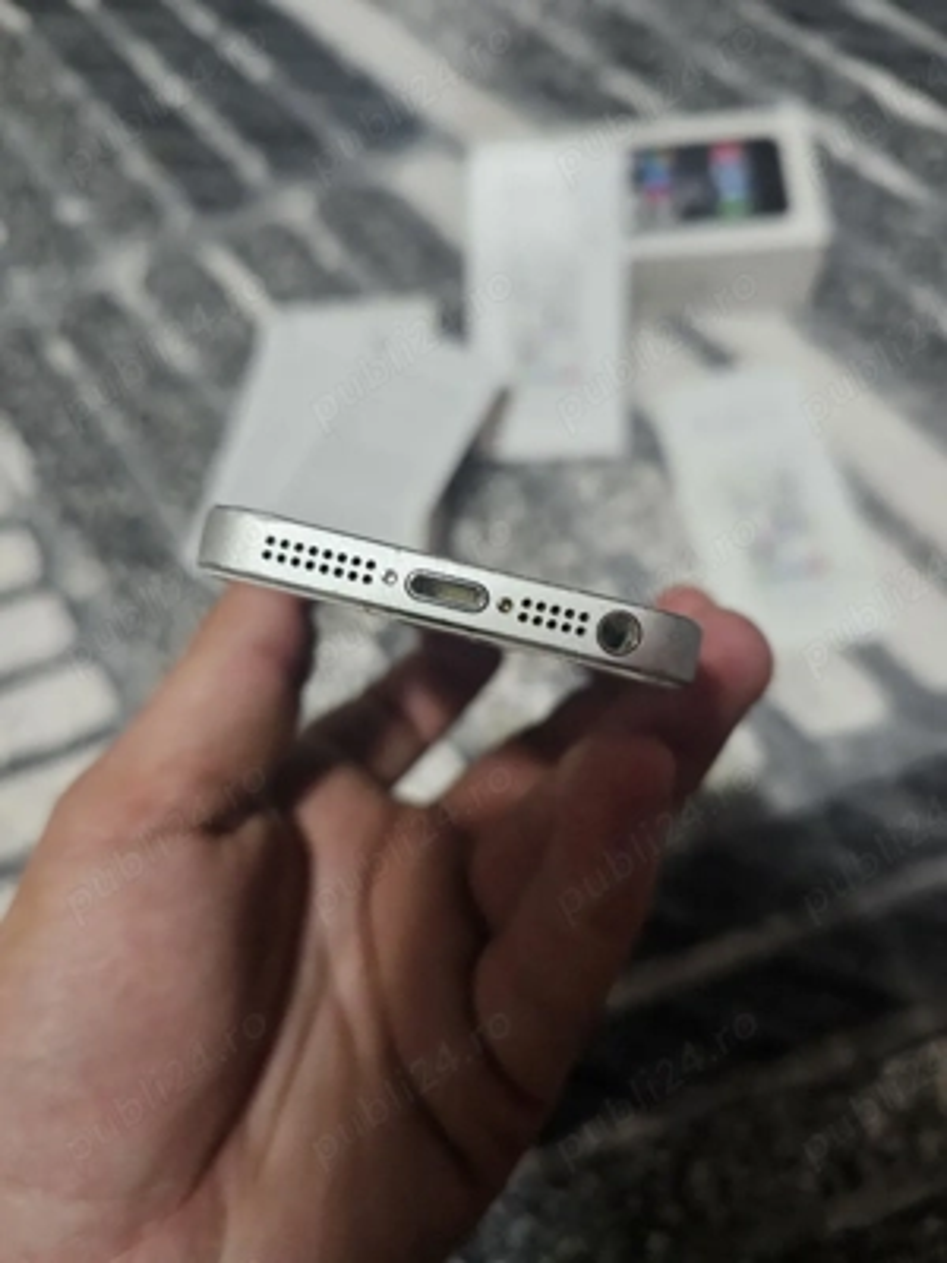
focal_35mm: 23
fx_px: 839
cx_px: 474
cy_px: 632
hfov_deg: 58.9
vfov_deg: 73.9
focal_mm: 6.3
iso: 640
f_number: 1.7
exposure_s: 1/50.3
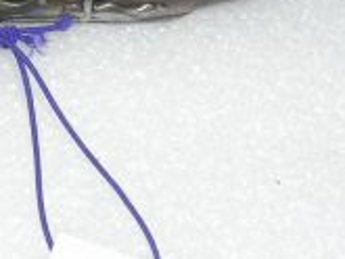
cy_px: 132
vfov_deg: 13.1
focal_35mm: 113
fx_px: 1127
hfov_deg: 17.0
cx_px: 2
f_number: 4.9
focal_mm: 5.7
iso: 50
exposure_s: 1/60.1
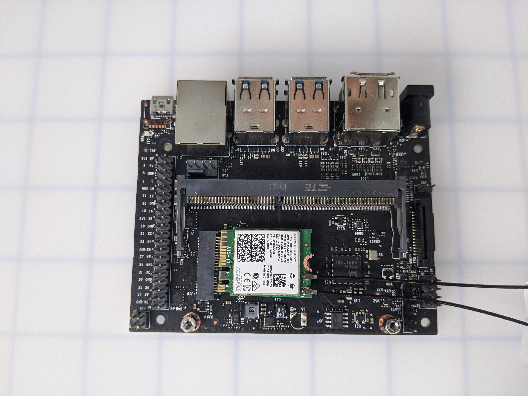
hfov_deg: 65.3
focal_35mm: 27
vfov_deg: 51.4
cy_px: 198
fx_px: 412
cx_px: 264
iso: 97
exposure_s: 1/59.9
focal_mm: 4.44
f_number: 1.8
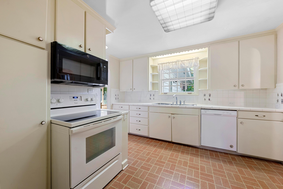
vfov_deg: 81.3
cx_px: 142
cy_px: 94
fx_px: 110
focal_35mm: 14
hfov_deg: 104.2
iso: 640
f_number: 9
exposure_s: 1/4
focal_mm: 14
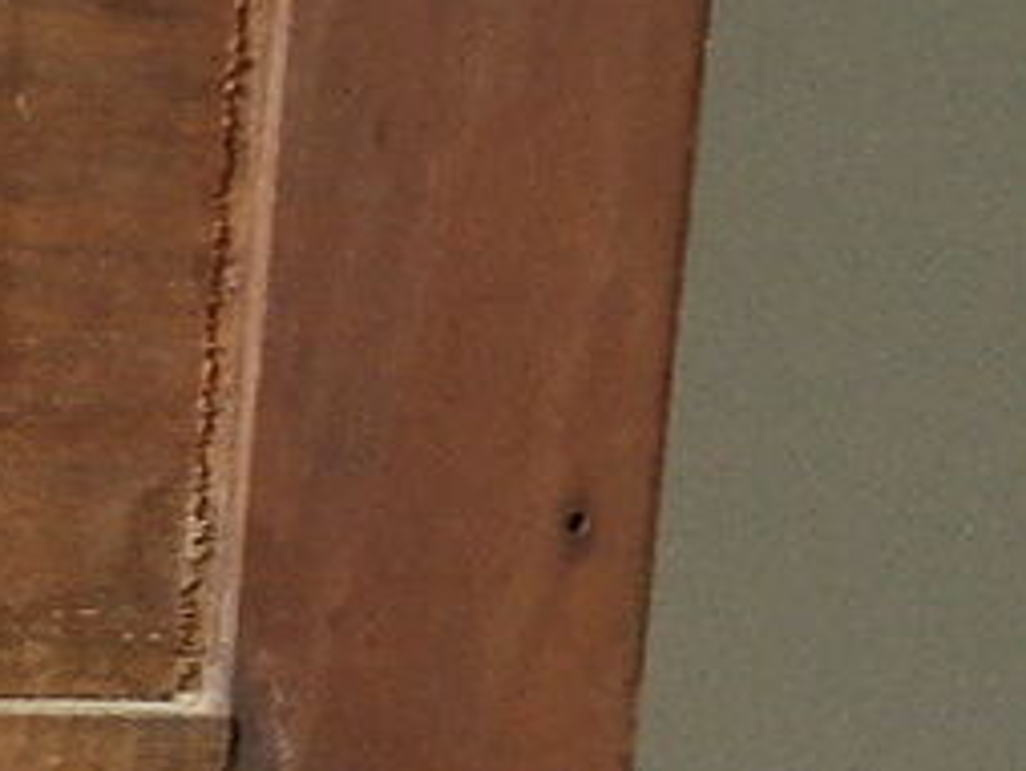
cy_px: 1284
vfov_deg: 7.4
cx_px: -2157
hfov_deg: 8.3
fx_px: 5815
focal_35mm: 196
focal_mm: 20
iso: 800
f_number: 6.3
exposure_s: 1/30
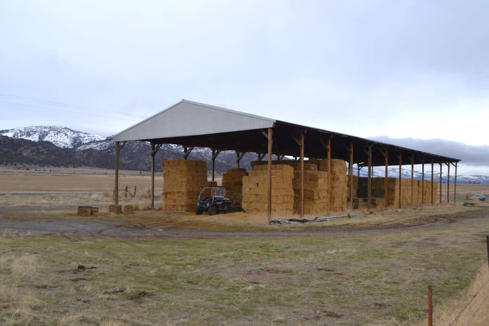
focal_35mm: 33
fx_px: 448
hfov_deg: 57.2
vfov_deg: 40.0
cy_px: 163
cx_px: 244
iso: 100
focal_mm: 22
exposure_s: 1/200
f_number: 6.3
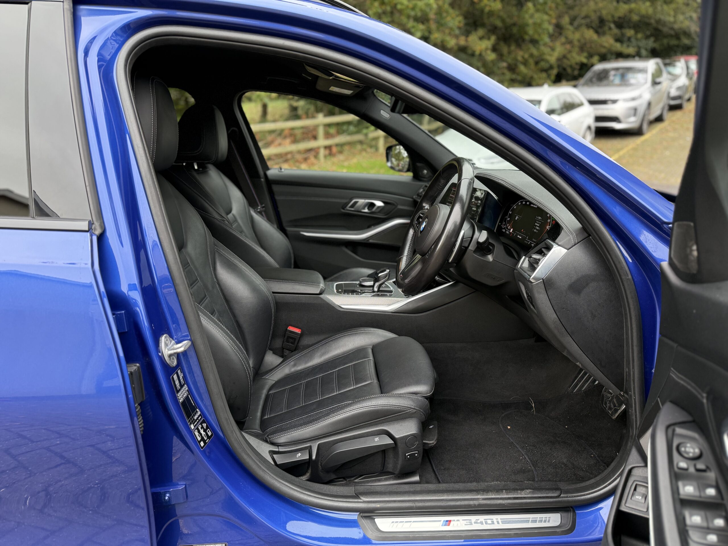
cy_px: 273
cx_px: 364
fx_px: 505
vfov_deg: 56.8
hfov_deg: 71.6
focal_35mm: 24
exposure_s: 1/171
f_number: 1.78
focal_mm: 6.76
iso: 200
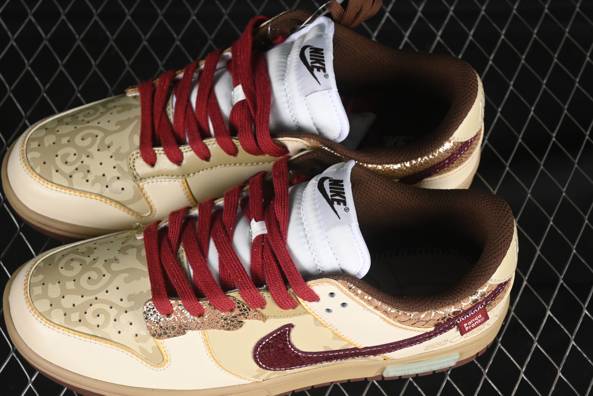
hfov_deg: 23.9
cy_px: 222
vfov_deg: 16.1
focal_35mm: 85
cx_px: 258
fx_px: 1400
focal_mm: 50
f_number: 6.3
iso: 160
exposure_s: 1/60
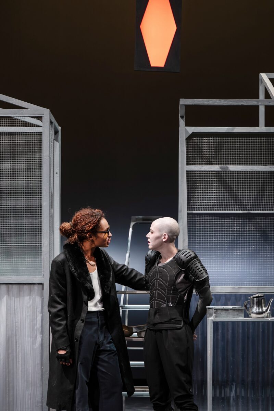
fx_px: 1177
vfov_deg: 19.8
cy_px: 206
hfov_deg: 13.3
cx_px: 137
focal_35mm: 103
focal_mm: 103
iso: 640
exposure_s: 1/160
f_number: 2.8
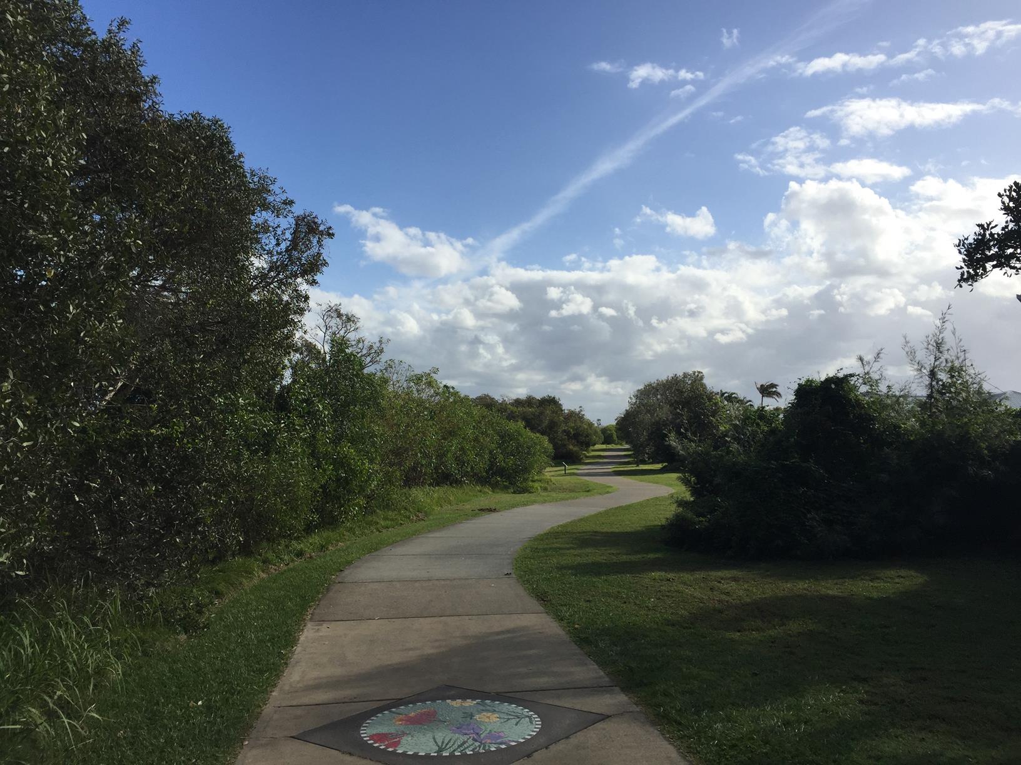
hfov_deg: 61.7
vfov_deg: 48.2
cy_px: 382
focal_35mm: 29
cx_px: 510
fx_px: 855
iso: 32
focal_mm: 4.15
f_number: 2.2
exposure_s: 1/3300
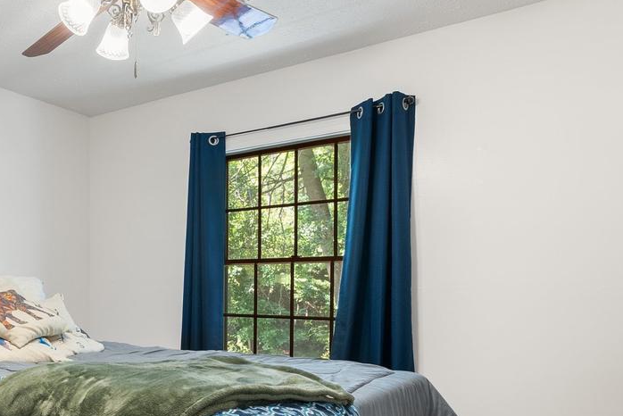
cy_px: 308
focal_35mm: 33
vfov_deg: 39.0
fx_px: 571
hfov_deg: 48.1
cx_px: 12
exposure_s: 1/1.67
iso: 640
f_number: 8
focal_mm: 16
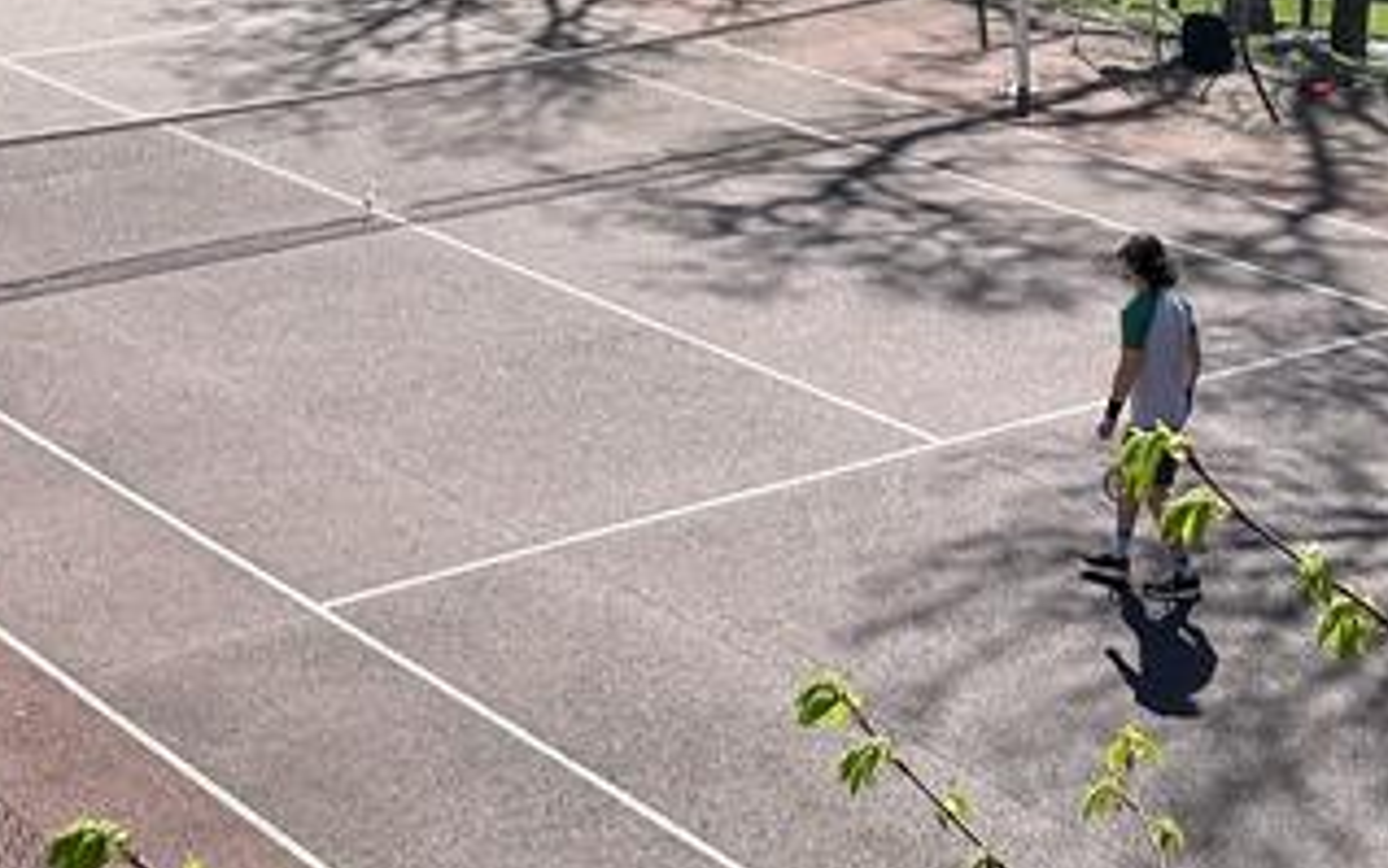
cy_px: 467
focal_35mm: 64
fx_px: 2422
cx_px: 637
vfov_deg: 20.3
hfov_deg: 32.0
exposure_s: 1/2660
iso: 80
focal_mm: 6.86
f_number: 1.78
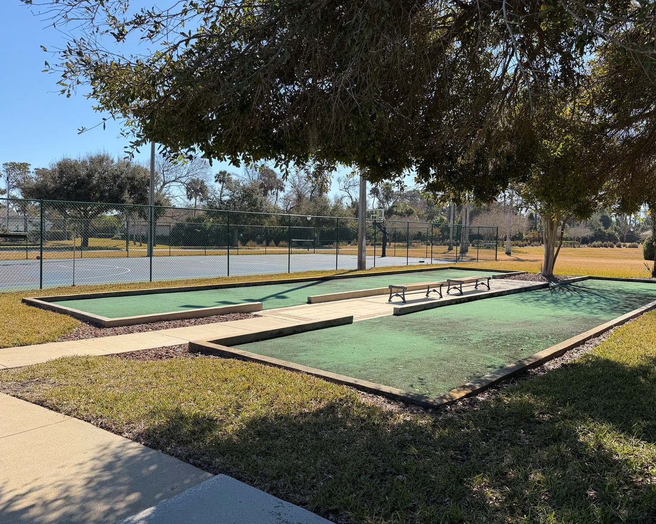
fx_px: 505
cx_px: 360
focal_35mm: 26
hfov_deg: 65.9
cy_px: 258
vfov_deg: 54.9
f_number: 1.78
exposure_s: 1/3021
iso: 80
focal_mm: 6.76
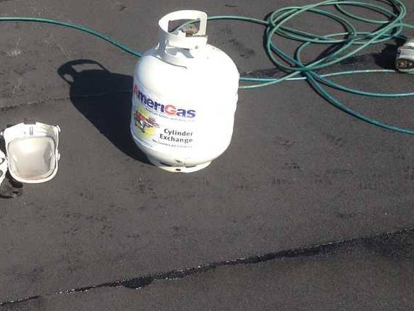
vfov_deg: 18.0
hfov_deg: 23.3
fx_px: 969
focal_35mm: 81
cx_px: 15
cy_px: 45
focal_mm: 4.28
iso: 50
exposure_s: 1/863
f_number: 2.4
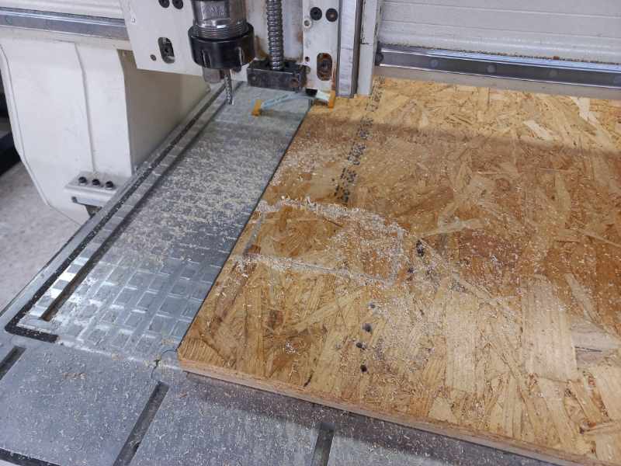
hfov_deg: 69.4
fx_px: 448
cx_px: 310
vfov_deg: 54.9
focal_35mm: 25
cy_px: 233
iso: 200
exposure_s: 1/39
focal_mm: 4.6
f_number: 1.8
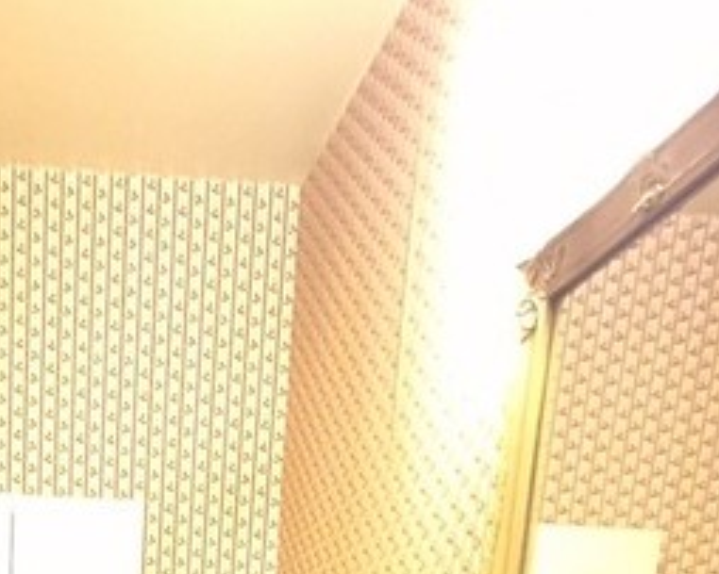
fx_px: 1149
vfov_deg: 20.3
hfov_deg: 33.0
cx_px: 76
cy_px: 1024
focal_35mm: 54
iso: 1250
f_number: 2.2
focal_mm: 1.74
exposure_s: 1/40
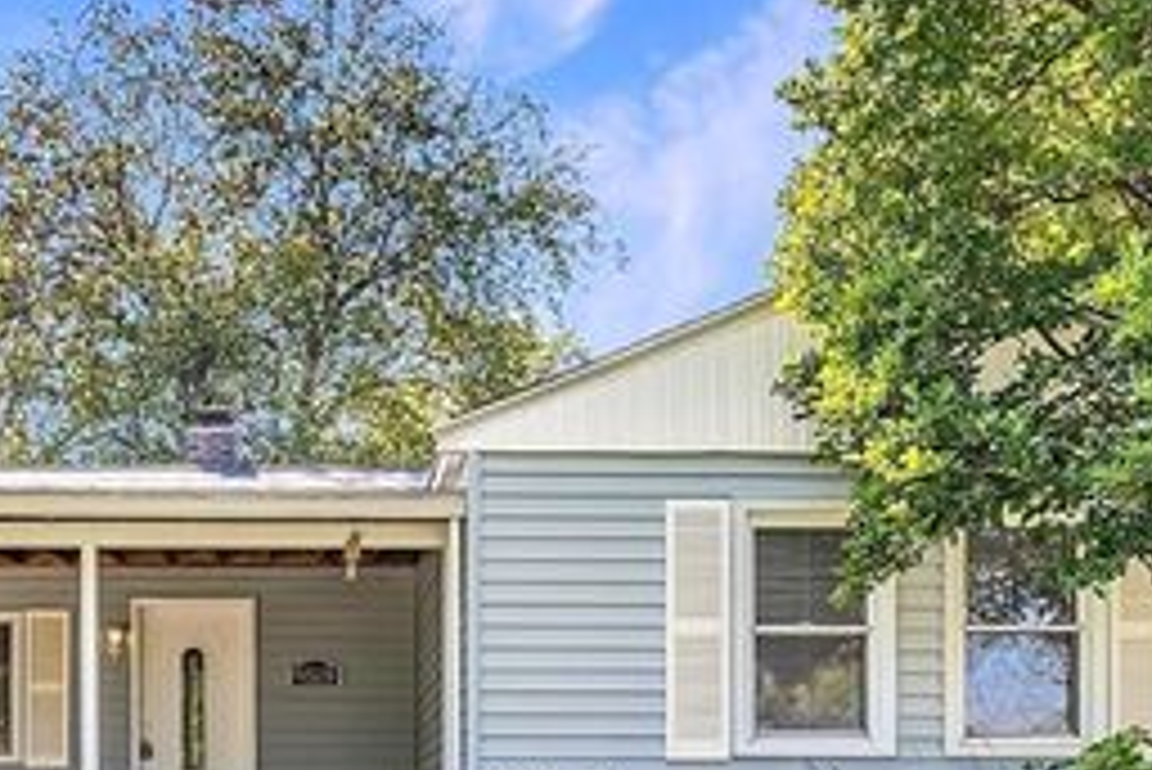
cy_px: 644
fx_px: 1313
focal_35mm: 41
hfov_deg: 46.0
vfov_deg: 31.6
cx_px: 315
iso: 320
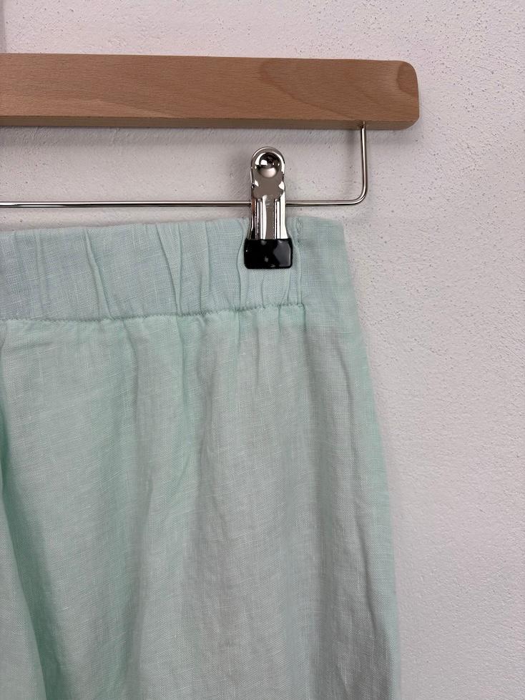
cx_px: 262
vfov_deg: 67.3
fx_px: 526
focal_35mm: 26
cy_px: 350
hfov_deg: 53.1
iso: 32
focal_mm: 5.96
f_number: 1.6
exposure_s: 1/147
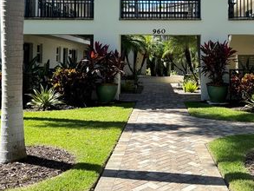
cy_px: 40
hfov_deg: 45.4
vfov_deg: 34.2
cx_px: 158
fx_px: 301
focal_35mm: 41
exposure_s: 1/1770
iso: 80
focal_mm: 6.76
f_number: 1.78
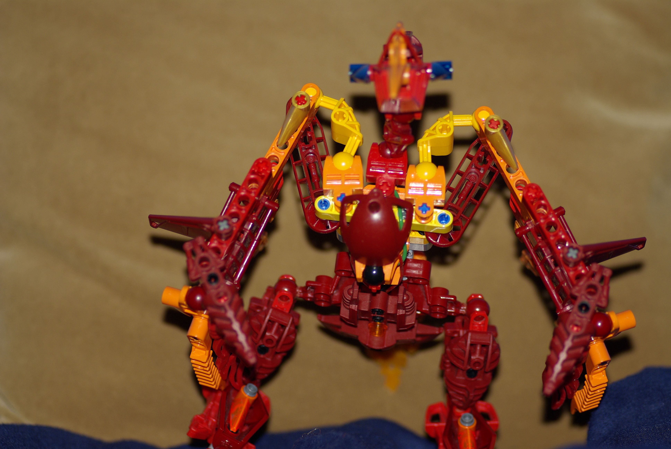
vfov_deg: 9.2
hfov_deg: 13.7
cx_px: 336
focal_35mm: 150
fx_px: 2799
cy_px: 224
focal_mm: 100
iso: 200
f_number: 3.5
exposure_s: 1/125
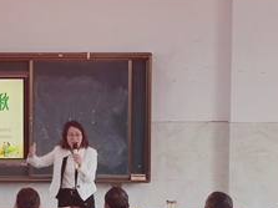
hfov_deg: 14.0
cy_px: 142
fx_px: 1108
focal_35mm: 138
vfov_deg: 10.7
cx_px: -31
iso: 84
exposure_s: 1/100
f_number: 1.69
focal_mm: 6.72
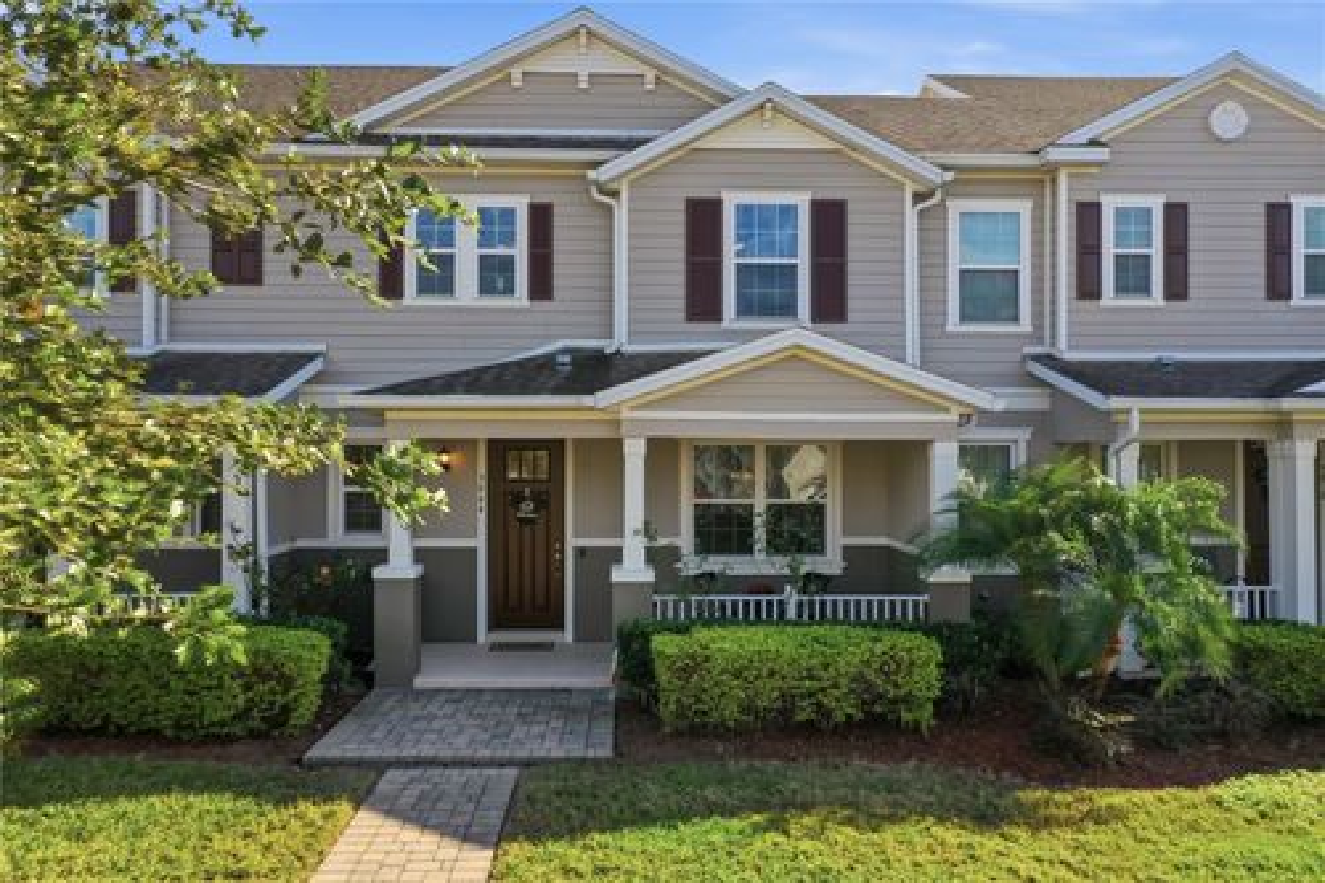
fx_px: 1030
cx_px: 662
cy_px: 442
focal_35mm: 28
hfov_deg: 65.5
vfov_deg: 46.4
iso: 100
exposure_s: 1/200
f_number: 4.5
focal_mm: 10.3
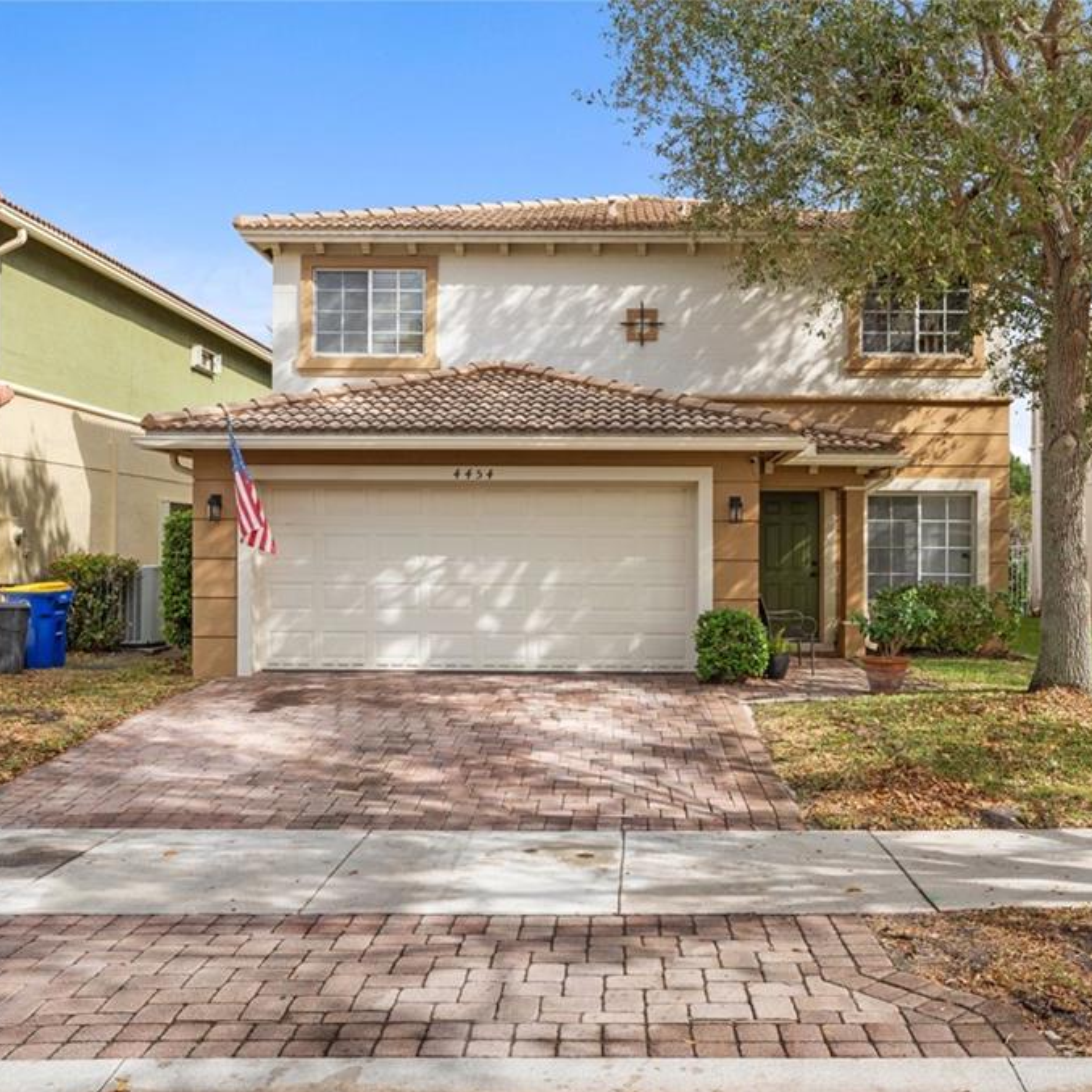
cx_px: 634
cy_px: 548
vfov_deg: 46.0
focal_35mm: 36
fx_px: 1285
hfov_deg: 45.9
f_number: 9
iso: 250
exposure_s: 1/125
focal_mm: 28
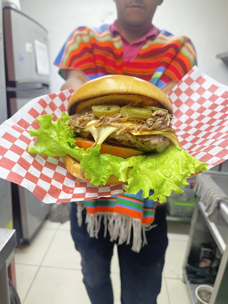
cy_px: 152
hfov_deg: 53.1
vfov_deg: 67.3
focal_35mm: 26
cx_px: 114
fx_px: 228
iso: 160
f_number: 1.6
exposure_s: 1/60
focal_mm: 4.2
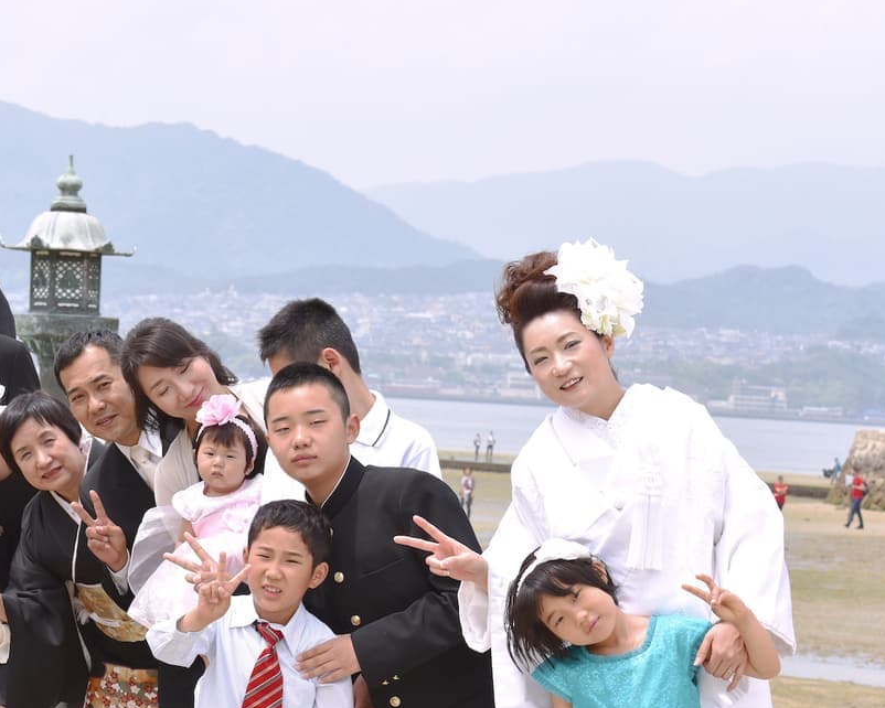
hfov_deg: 16.2
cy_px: 491
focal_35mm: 118
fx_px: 3091
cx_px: 192
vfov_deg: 13.0
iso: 1000
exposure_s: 1/1250
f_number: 11
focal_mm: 70
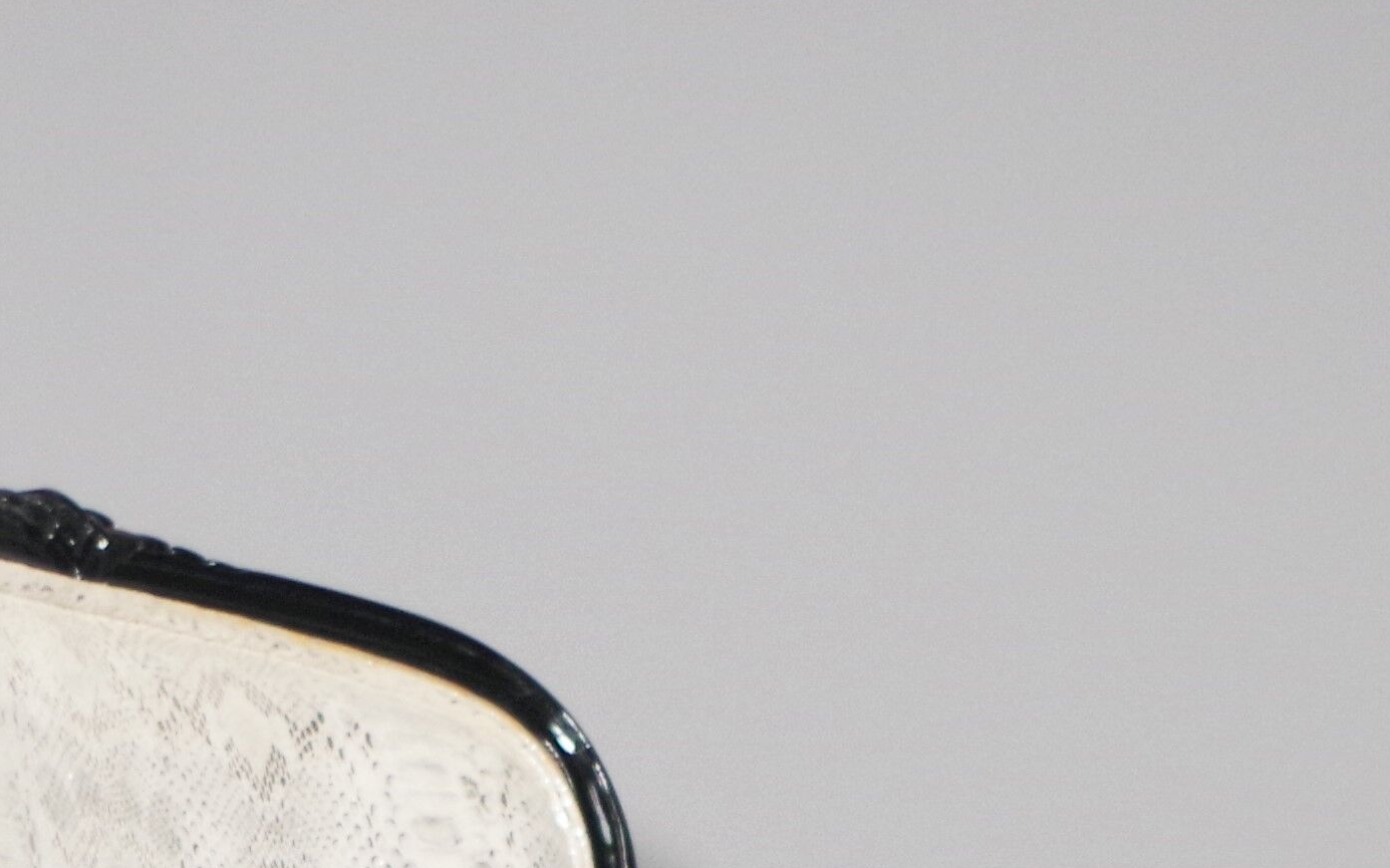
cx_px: 680
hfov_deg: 13.2
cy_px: 1972
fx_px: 6022
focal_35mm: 159
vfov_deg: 7.7
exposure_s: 1/60
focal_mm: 24.38
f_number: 4
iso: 400
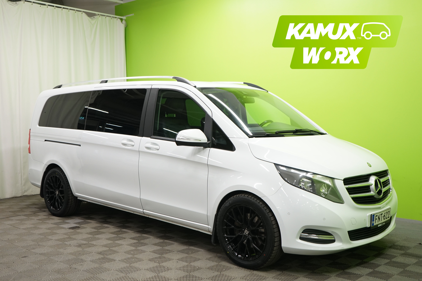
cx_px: 211
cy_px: 140
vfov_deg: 35.1
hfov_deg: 50.7
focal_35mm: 38
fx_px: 445
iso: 800
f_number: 5
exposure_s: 1/50
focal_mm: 38
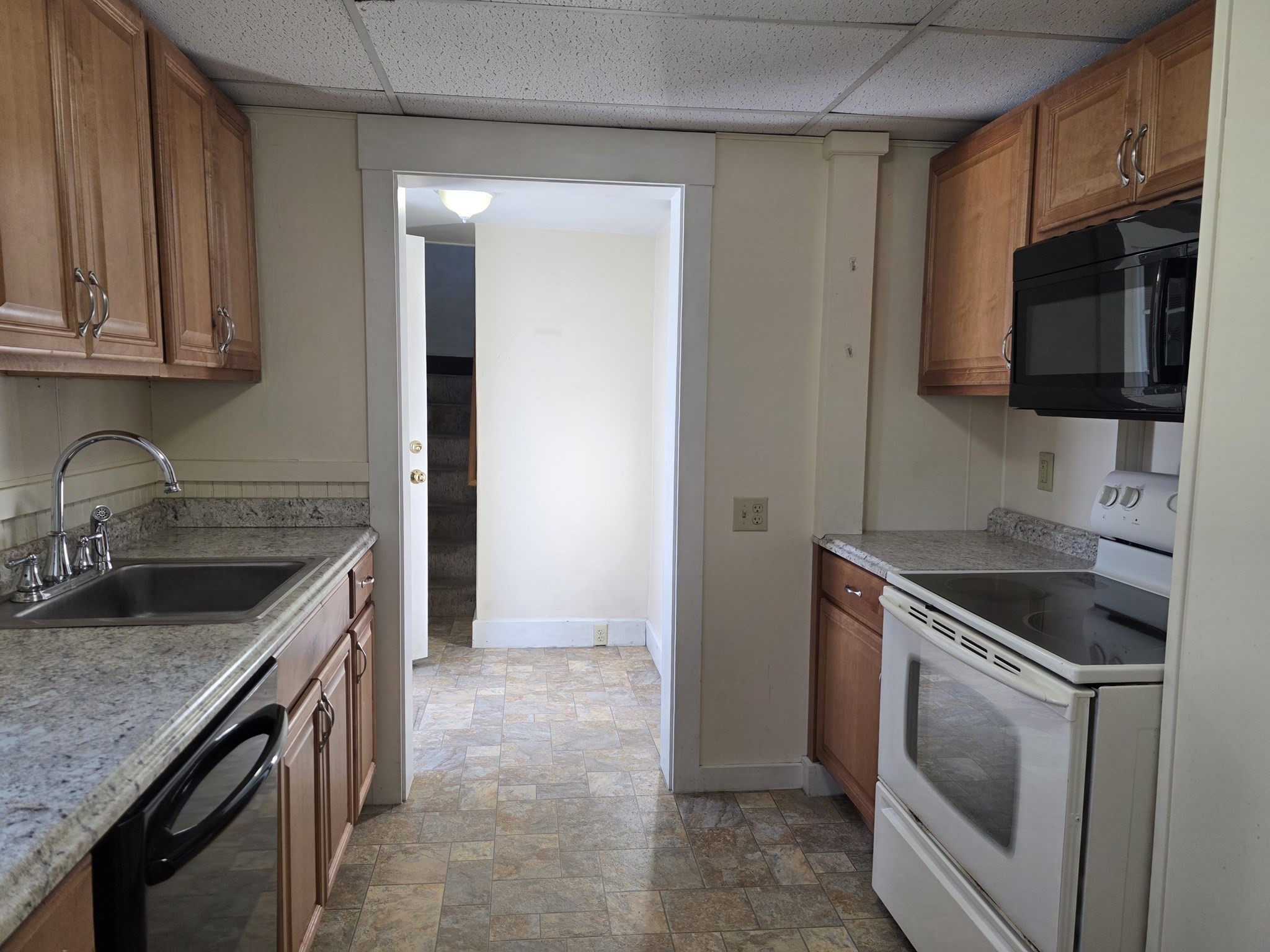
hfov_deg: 73.9
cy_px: 476
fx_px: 844
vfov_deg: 58.9
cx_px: 635
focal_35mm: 23
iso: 80
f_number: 1.7
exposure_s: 1/120
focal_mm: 6.3
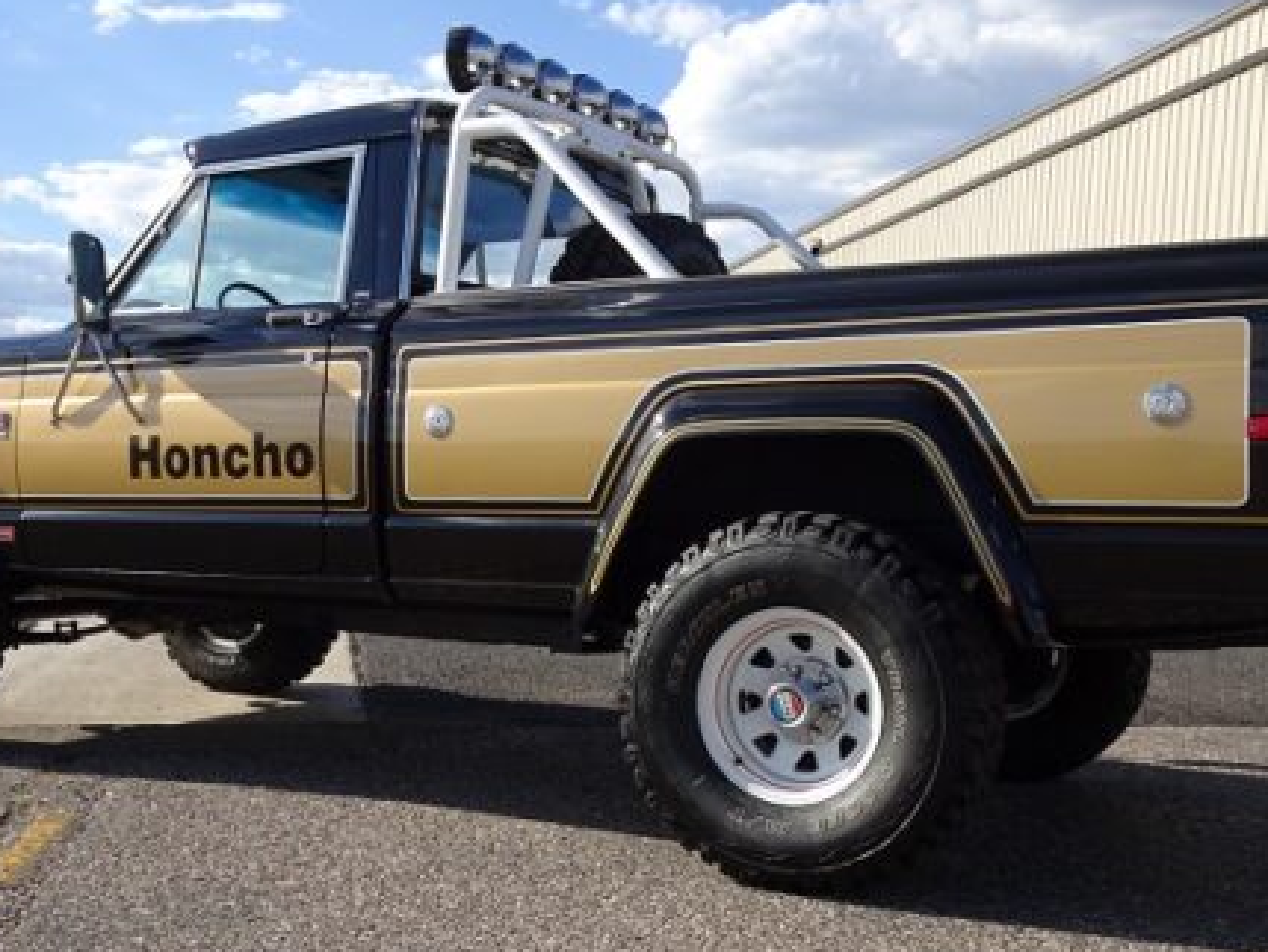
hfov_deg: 44.7
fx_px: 1539
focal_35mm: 42
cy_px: 514
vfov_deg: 34.3
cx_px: 554
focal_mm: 4.92
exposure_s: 1/640
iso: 80
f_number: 3.5
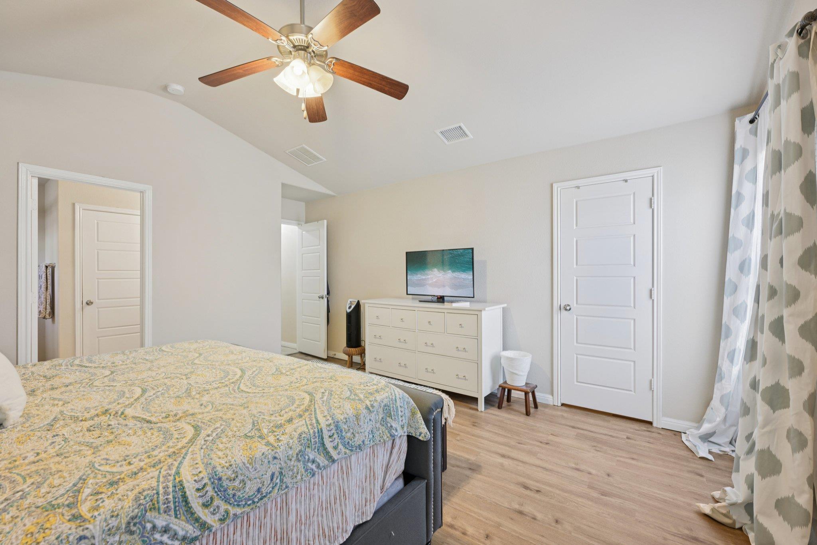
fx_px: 340
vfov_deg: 77.3
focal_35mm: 15
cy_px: 272
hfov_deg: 100.4
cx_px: 408
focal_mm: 15
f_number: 6.7
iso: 400
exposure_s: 1/10
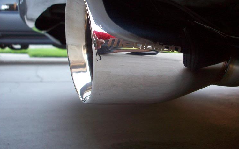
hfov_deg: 49.3
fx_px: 261
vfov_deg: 31.9
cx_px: 118
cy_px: 63
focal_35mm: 40
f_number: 2.8
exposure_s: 1/64
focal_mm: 6.2
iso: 160
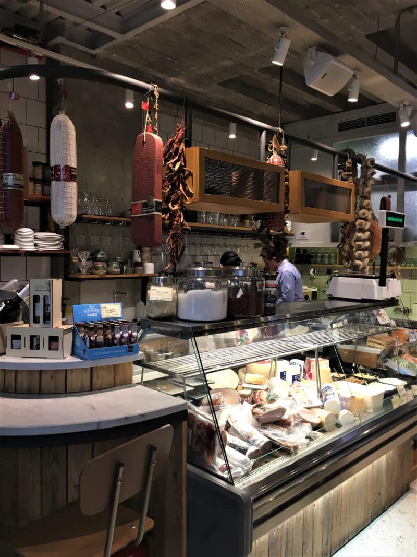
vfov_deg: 61.7
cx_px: 208
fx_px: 466
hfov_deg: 48.2
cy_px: 278
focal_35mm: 29
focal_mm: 4.15
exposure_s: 1/33
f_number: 2.2
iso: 64
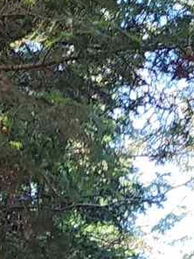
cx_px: 157
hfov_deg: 8.3
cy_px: 820
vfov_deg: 8.8
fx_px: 1338
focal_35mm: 179
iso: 40
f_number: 1.8
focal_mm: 6.4
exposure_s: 1/60
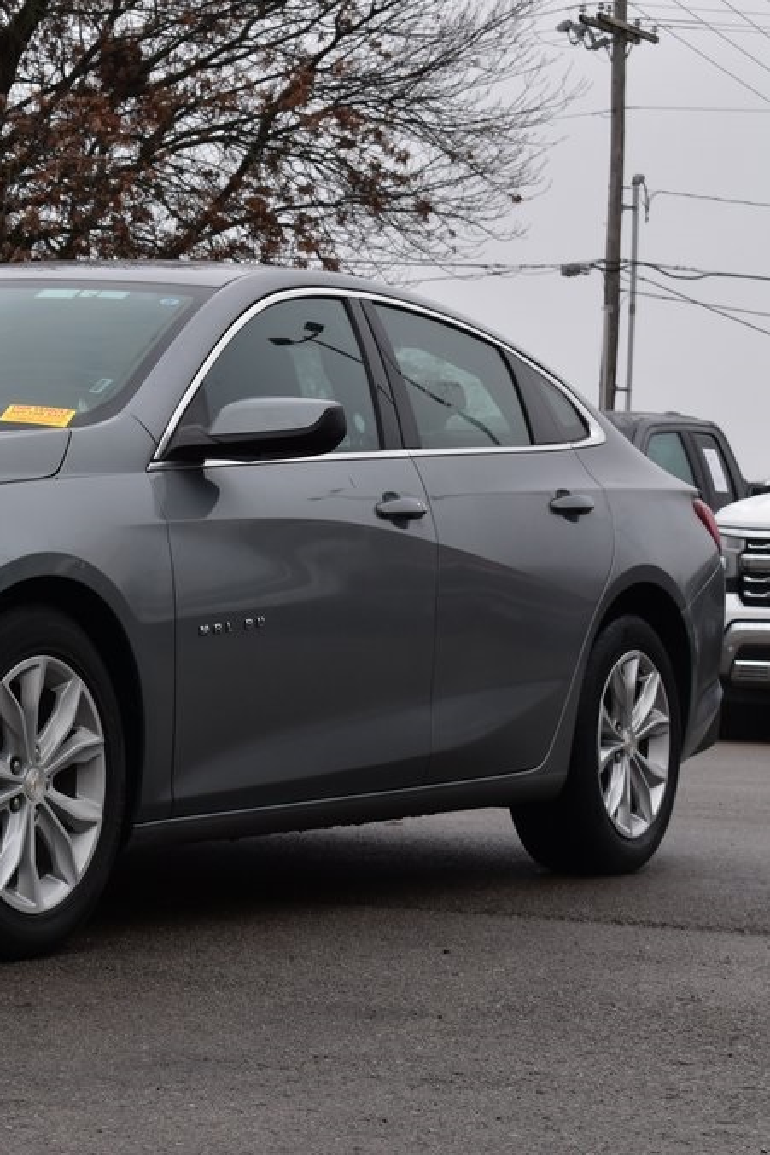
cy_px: 579
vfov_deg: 18.8
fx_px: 3499
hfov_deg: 12.3
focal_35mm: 109
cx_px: -89
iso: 400
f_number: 9
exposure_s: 1/160
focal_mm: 48
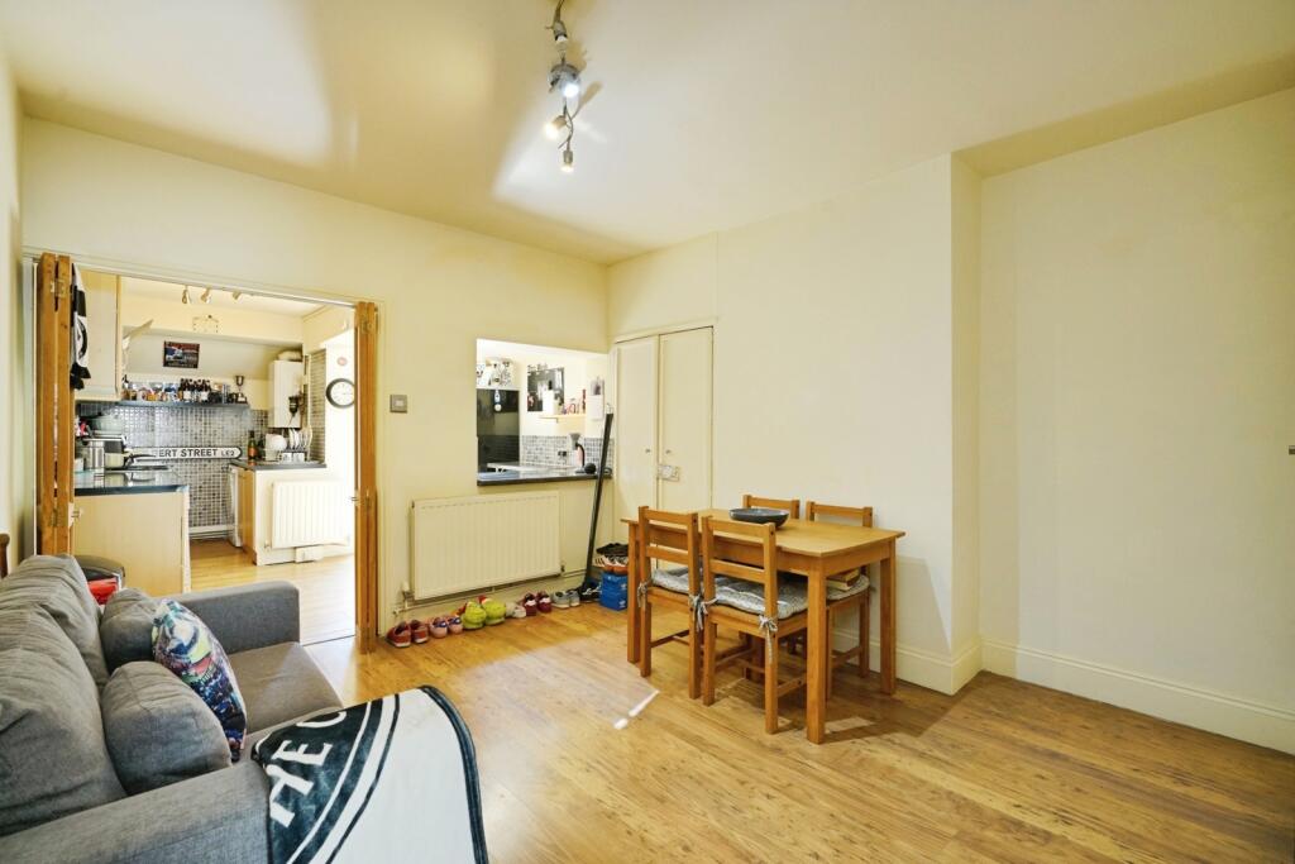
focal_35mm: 16
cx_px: 648
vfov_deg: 73.8
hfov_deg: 96.7
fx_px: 576
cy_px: 432
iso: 2000
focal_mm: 16
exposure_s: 1/40
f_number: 8
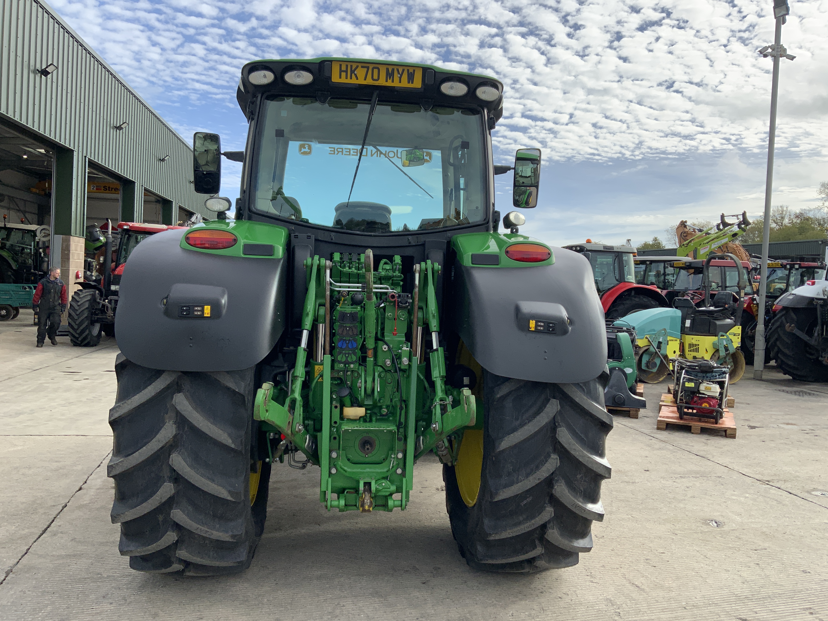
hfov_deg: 61.7
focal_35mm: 29
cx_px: 414
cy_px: 310
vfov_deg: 48.2
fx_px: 694
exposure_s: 1/1144
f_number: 1.8
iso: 16
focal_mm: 3
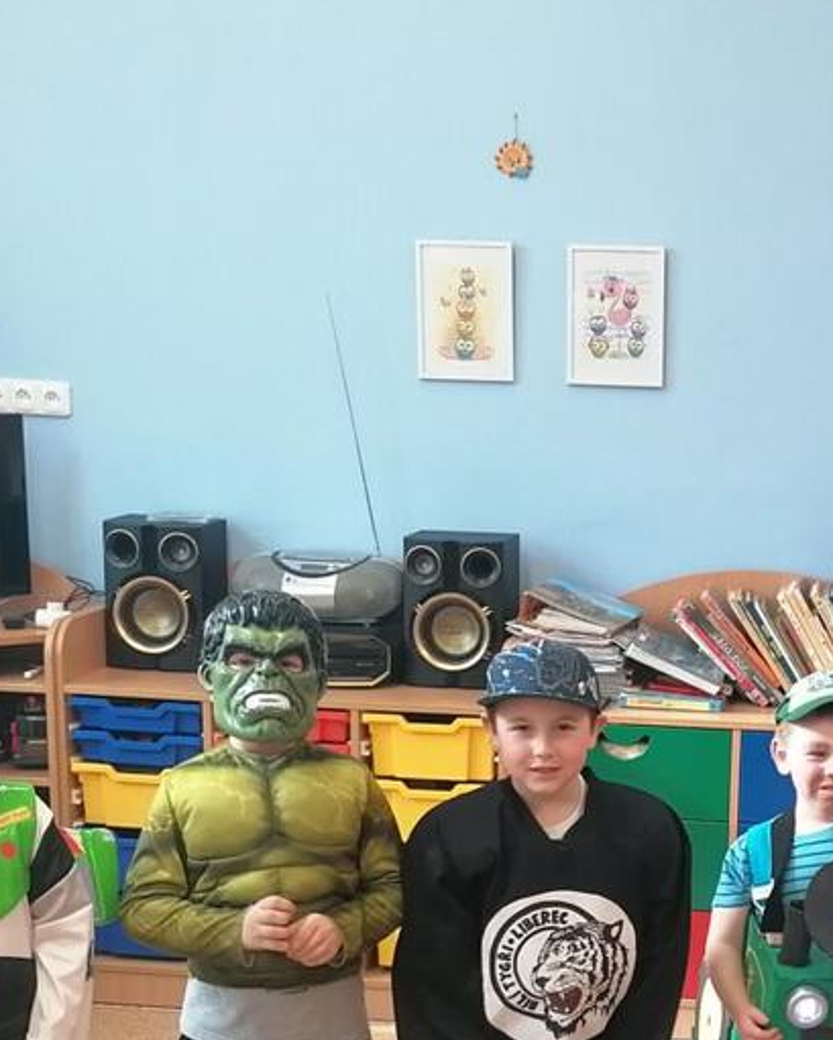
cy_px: 798
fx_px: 2126
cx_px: 719
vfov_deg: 27.1
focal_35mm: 69
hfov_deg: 21.8
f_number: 1.8
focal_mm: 4.75
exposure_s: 1/50
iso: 125
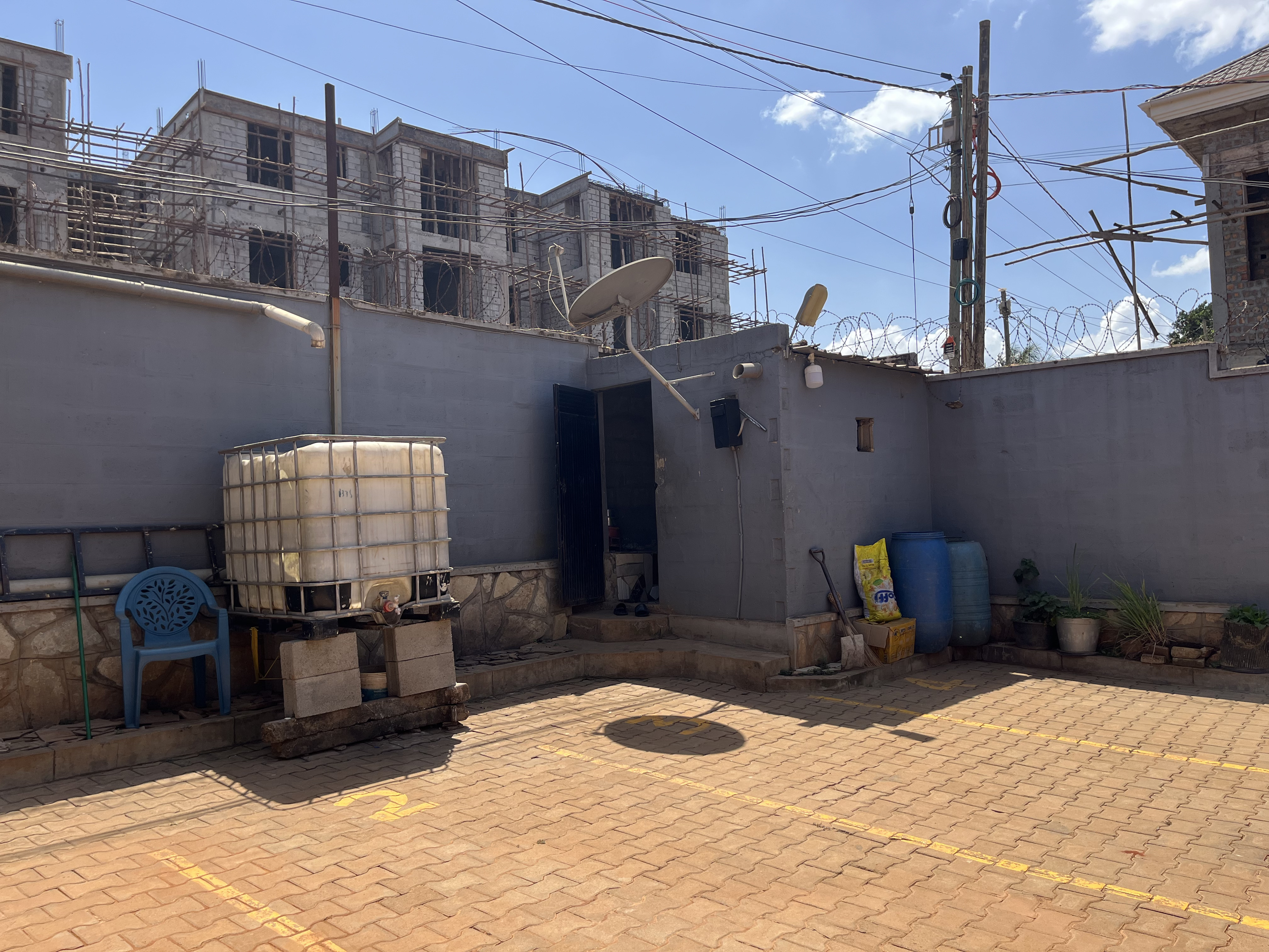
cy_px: 476
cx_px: 634
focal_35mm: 26
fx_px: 953
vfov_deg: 53.1
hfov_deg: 67.3
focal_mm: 5.1
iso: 50
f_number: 1.6
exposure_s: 1/2688
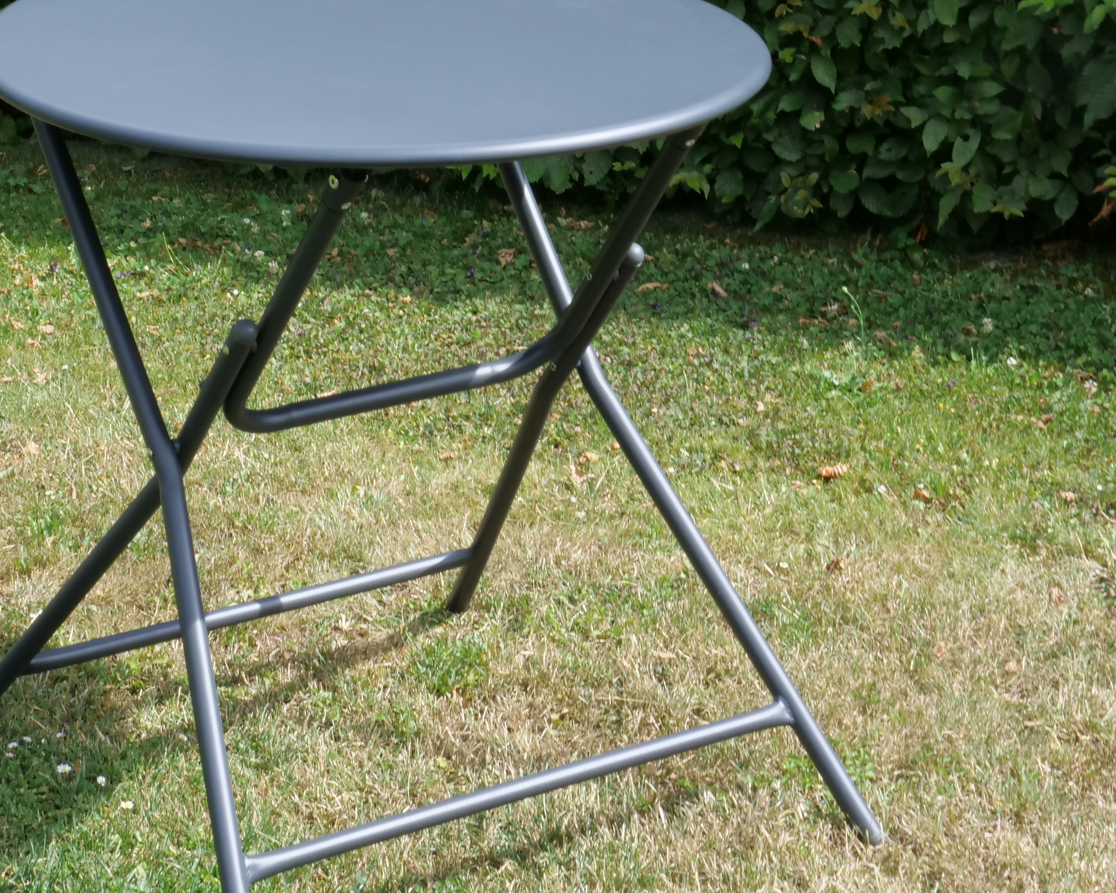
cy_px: 153
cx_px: 316
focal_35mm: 101
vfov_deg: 15.1
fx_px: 3336
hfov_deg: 18.9
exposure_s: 1/60
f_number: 16
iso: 320
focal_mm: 24
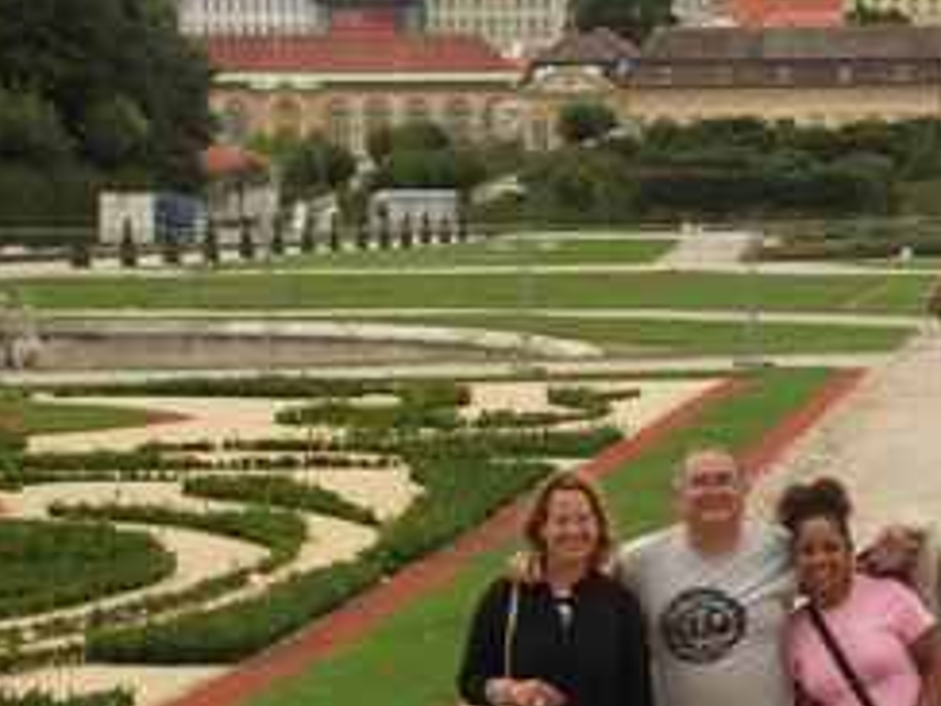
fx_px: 5111
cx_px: 829
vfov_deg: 7.9
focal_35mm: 188
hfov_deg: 10.5
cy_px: 648
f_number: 4
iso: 50
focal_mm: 26.3
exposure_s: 1/200
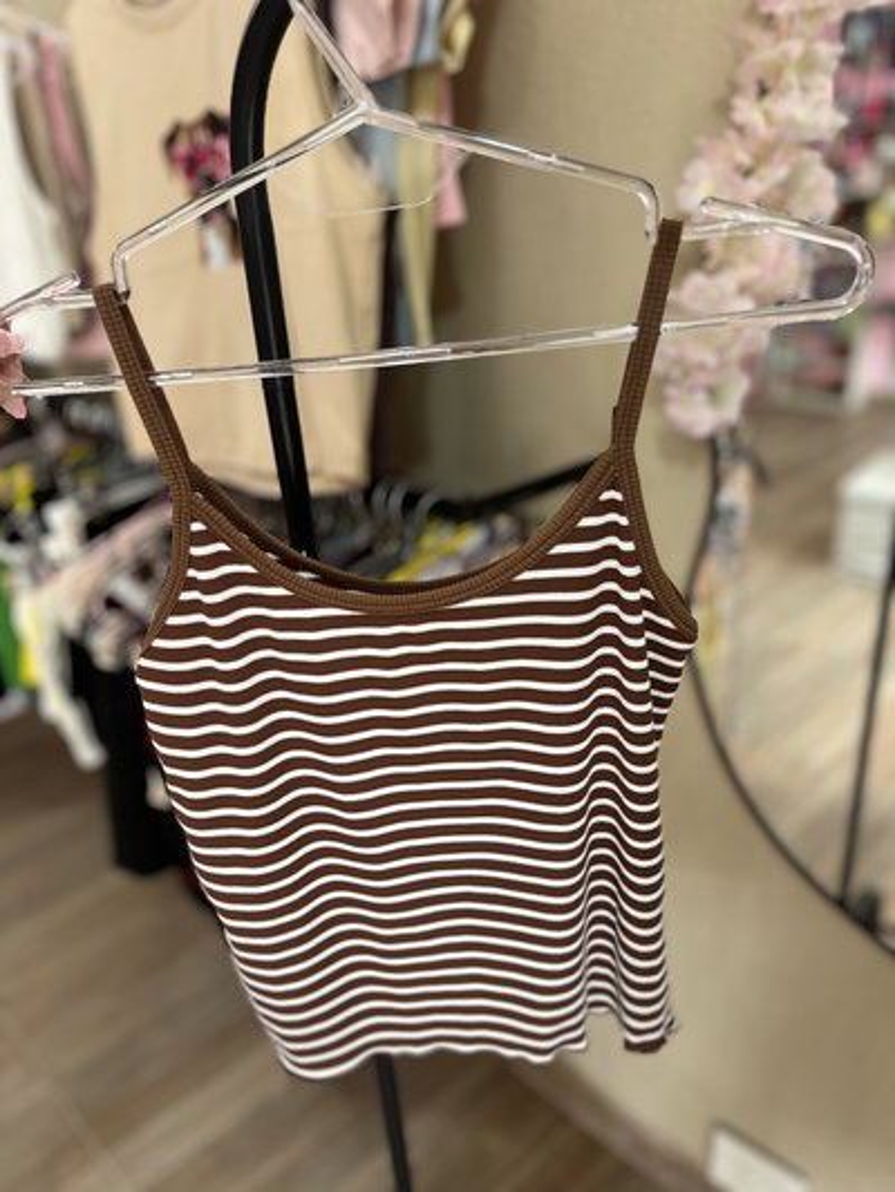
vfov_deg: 67.3
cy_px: 596
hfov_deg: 53.1
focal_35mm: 26
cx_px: 448
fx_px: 896
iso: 100
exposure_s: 1/122
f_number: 1.6
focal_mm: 5.1
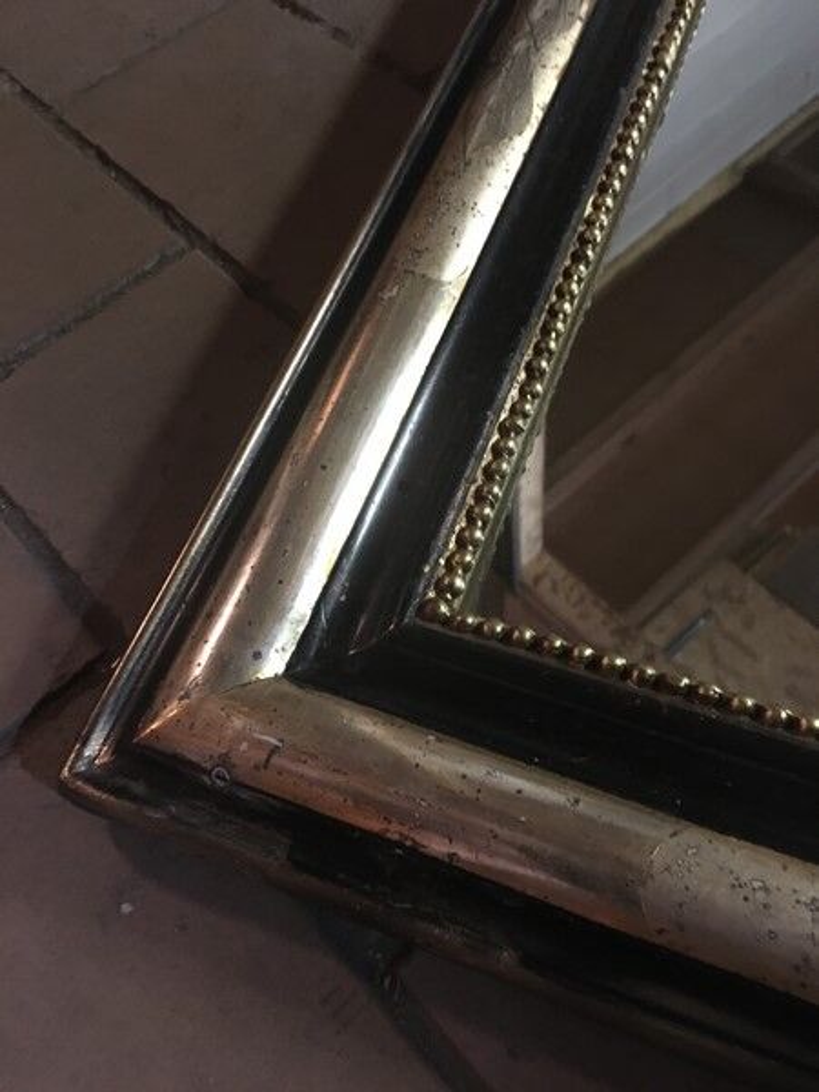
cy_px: 546
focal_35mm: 29
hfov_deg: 48.2
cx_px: 410
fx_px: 915
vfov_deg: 61.7
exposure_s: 1/17
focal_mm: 4.15
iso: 400
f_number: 2.2
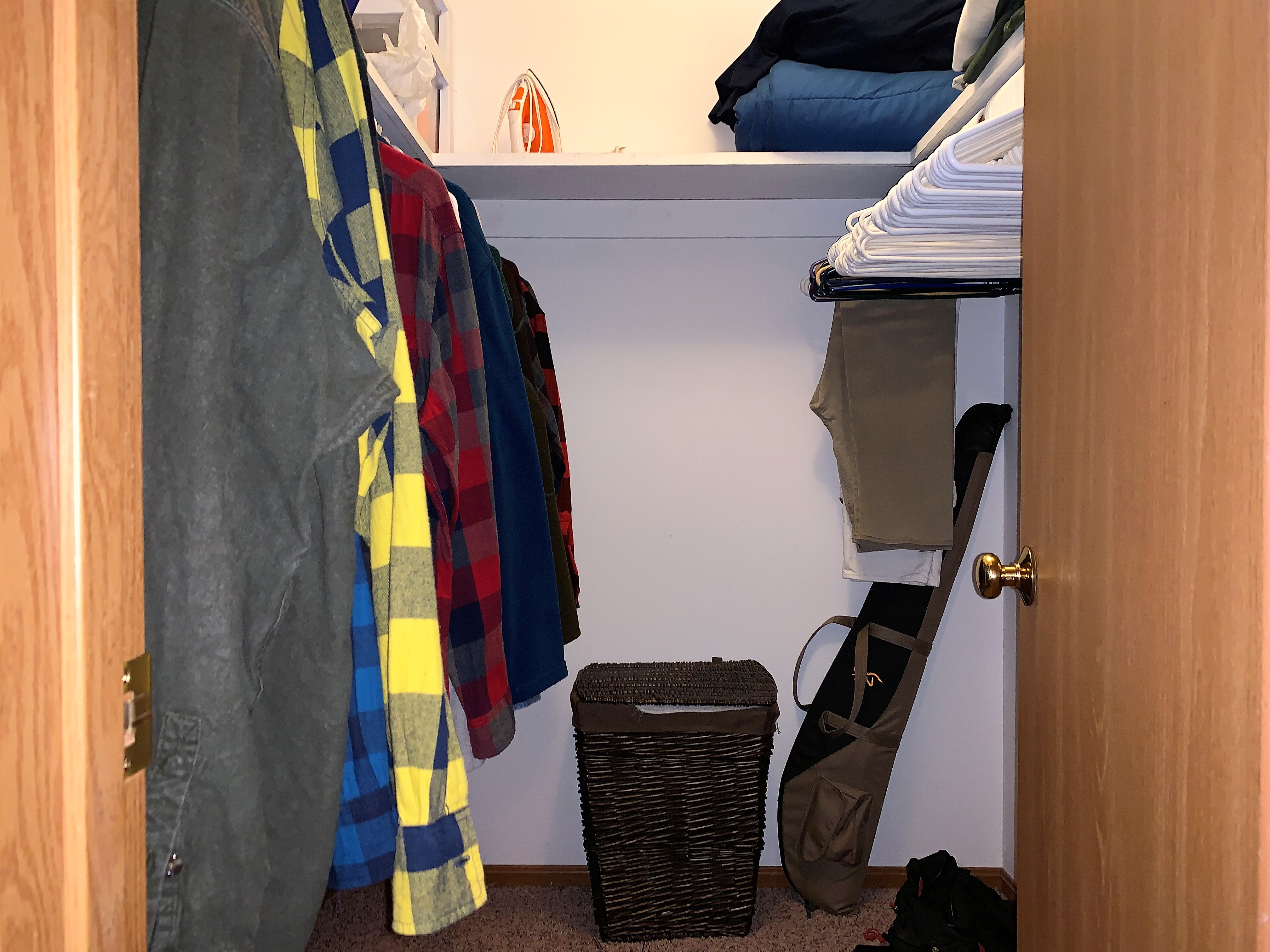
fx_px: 954
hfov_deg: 67.3
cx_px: 635
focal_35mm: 26
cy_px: 476
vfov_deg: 53.1
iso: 80
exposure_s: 1/13
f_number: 1.8
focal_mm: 4.25
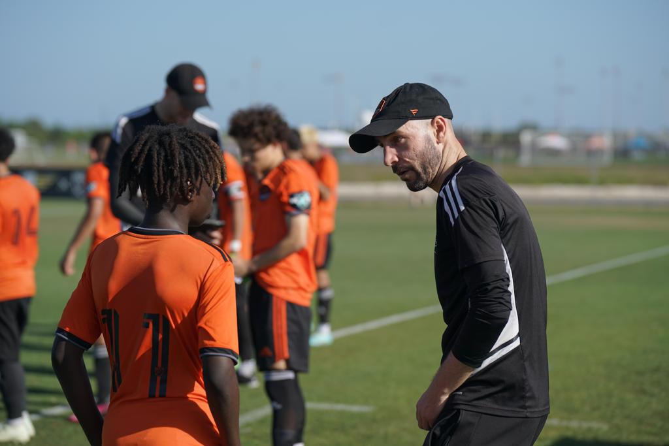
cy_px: 223
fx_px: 2063
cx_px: 334
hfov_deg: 18.4
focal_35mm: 111
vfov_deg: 12.3
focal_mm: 111
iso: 100
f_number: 4
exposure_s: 1/1250
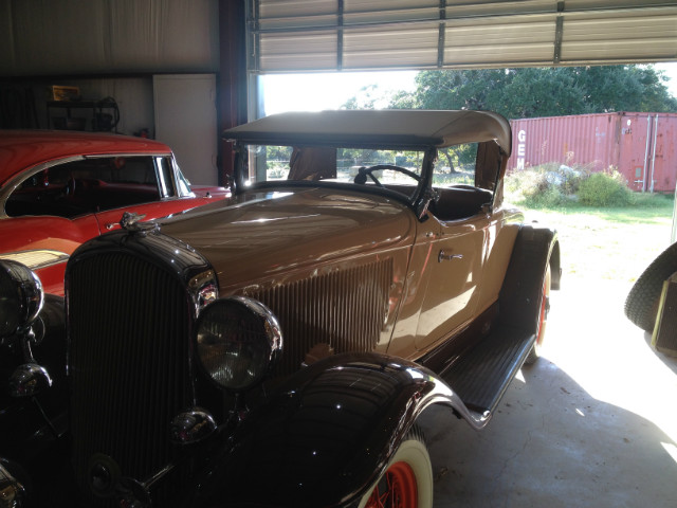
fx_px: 685
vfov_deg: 40.7
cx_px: 338
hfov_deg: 52.6
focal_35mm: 35
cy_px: 254
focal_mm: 4.28
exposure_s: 1/120
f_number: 2.4
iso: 50
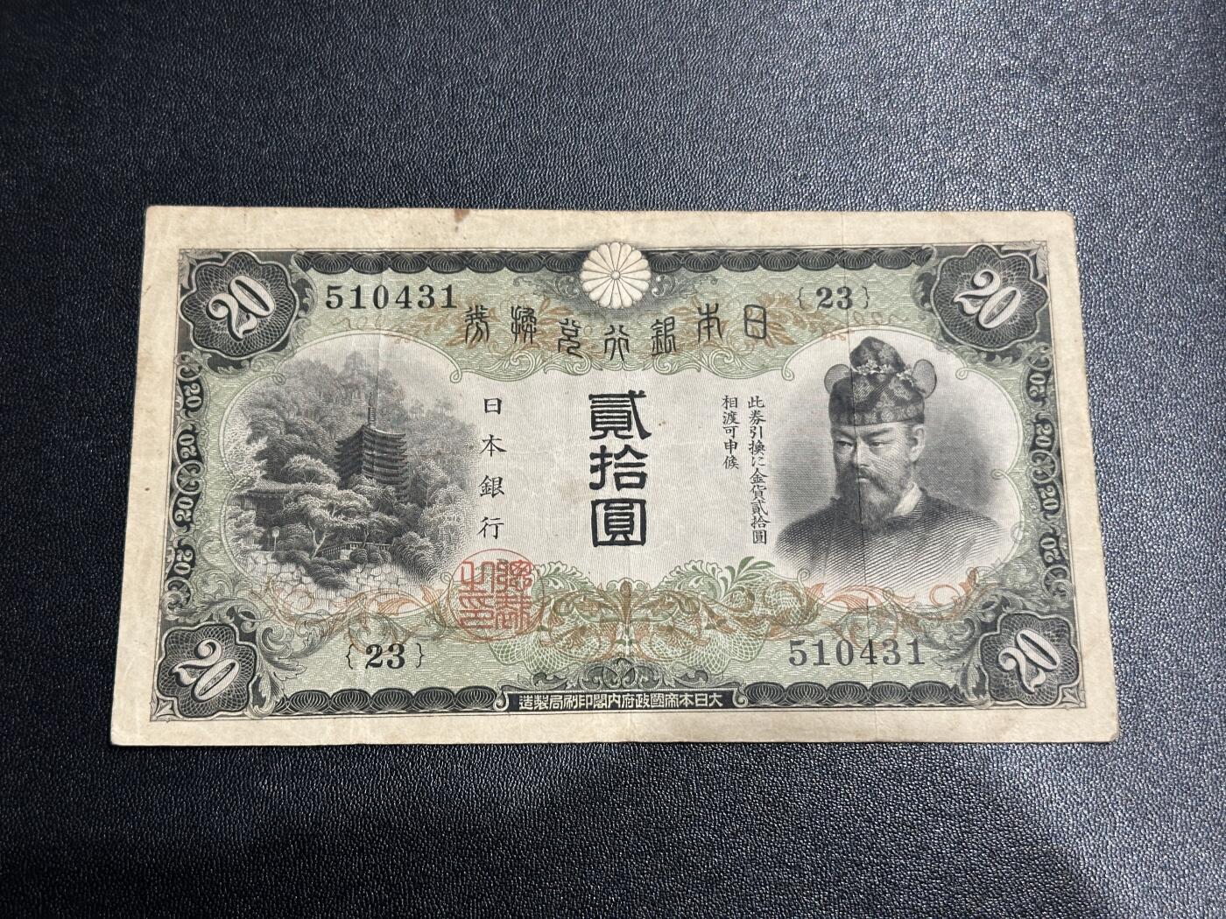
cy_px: 460
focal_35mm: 48
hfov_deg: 39.7
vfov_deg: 30.3
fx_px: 1700
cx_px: 613
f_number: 1.78
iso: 160
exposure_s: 1/50
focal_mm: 6.86
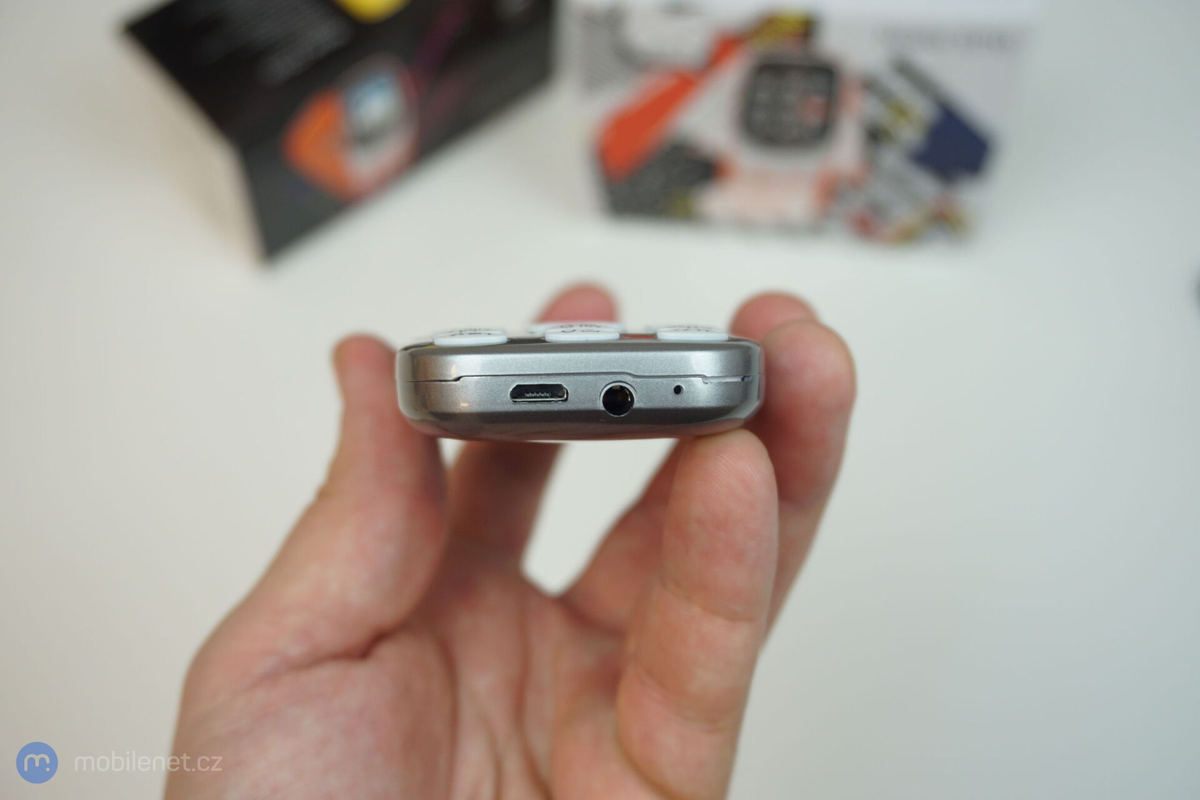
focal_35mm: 45
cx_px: 600
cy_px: 400
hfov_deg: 43.6
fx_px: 1500
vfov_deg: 29.9
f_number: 5
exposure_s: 1/60
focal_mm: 30
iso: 250
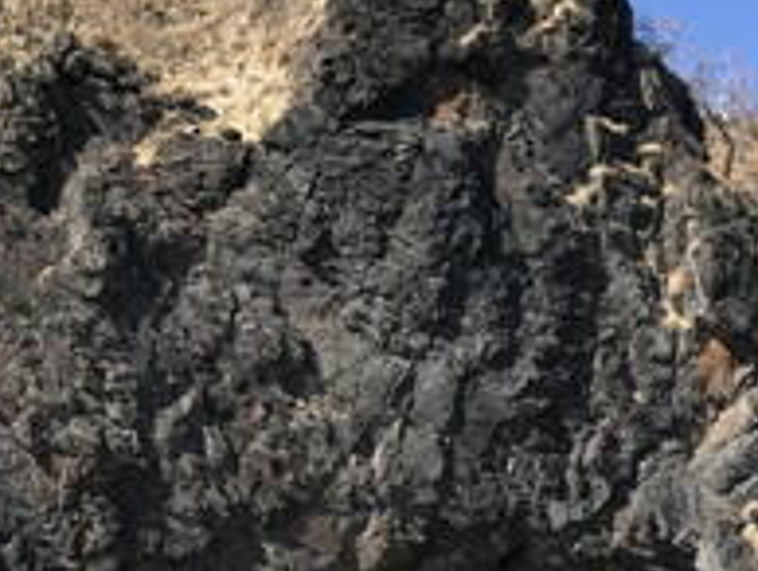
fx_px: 1579
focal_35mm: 72
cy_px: 311
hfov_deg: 26.3
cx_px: 113
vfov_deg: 20.5
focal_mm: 3.99
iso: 20
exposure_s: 1/1064
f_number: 1.8
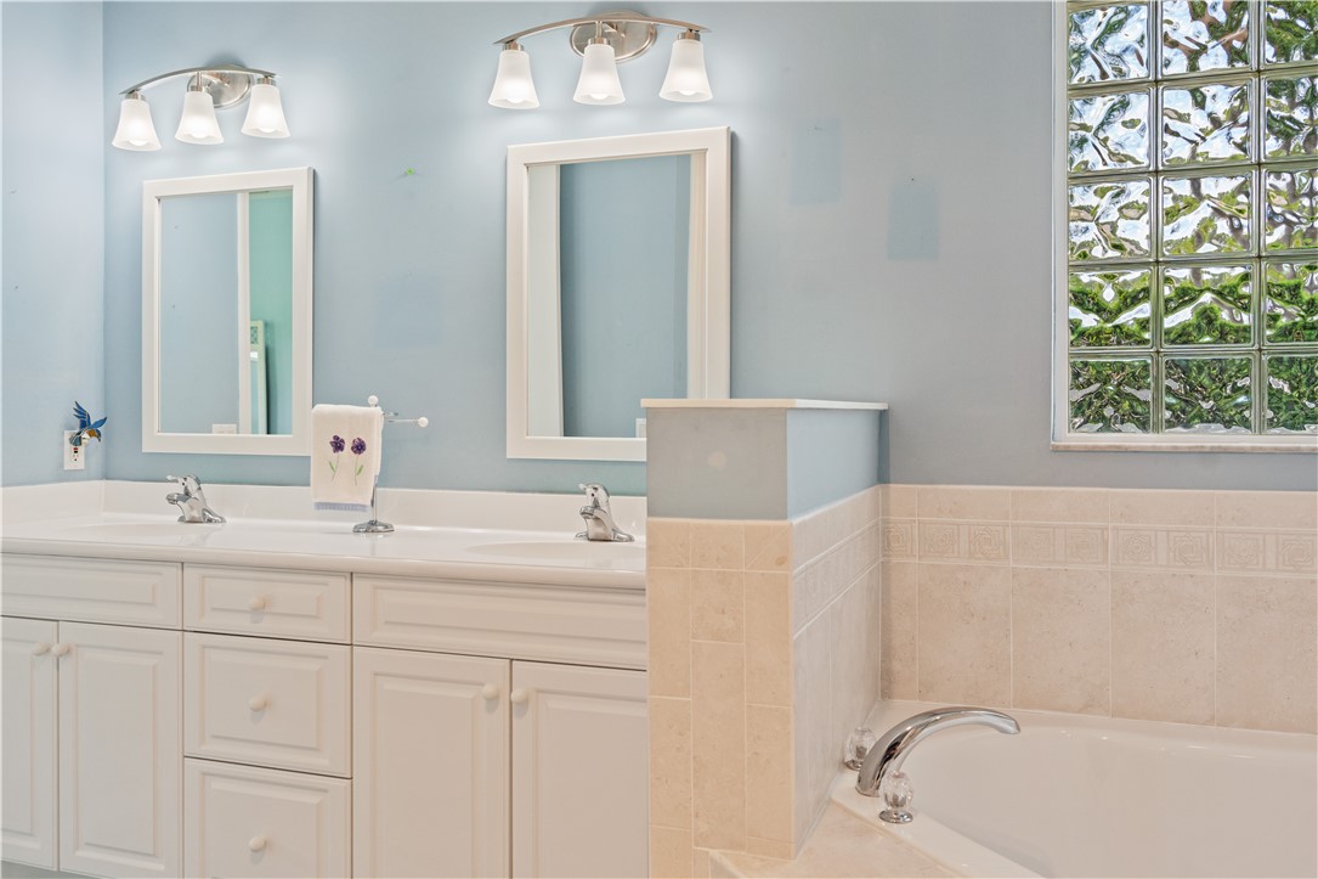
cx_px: 659
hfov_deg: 63.3
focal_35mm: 29
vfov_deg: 44.7
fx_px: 1069
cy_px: 440
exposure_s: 1/160
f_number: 5
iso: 1000
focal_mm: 29.2
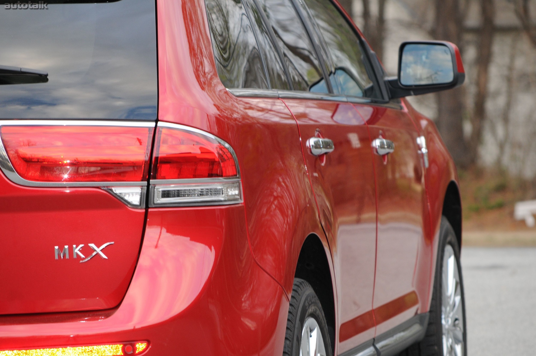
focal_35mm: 225
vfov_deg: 6.1
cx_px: 268
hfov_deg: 9.2
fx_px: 3346
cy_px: 178
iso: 500
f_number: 8
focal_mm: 150
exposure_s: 1/60
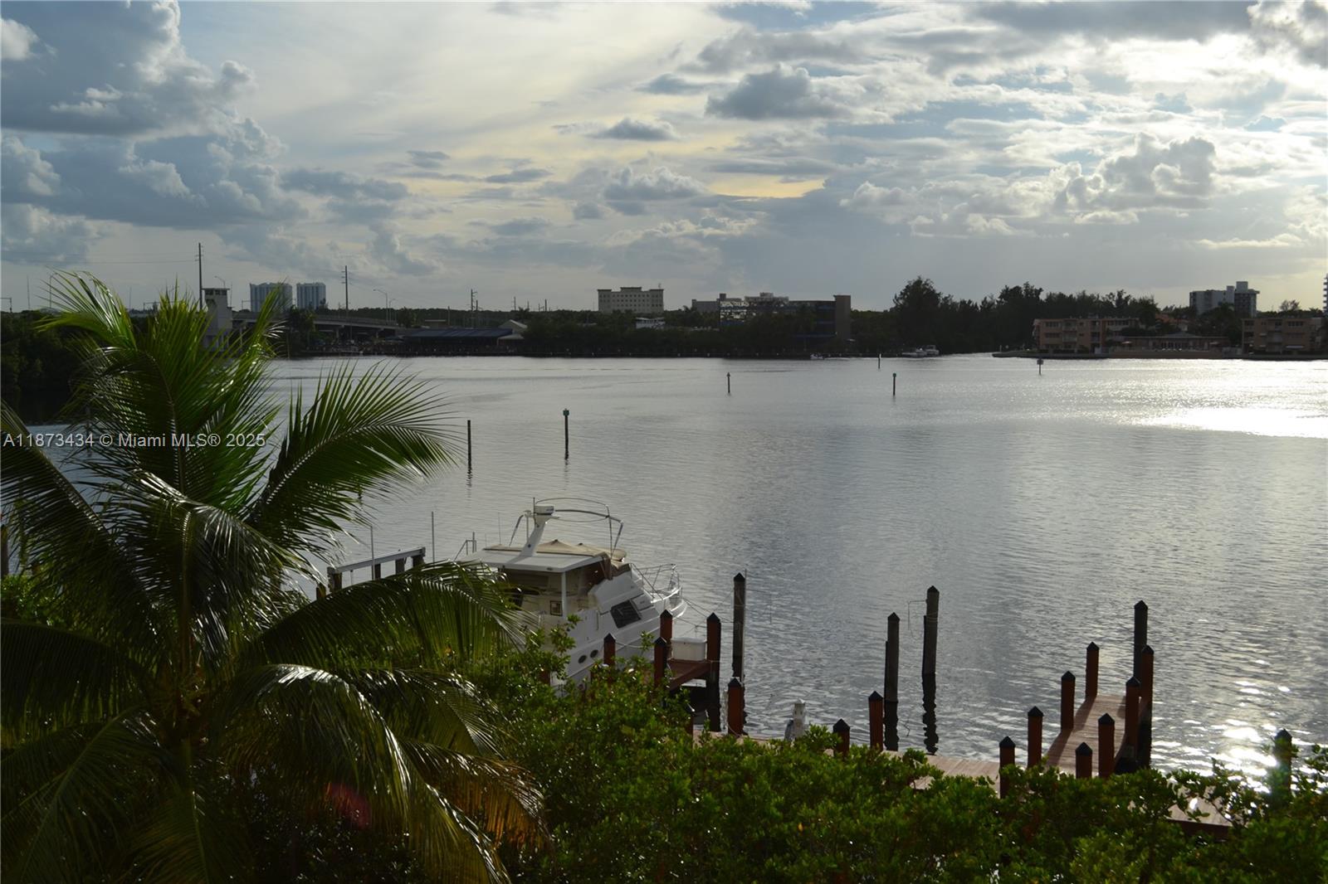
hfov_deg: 46.4
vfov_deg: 31.9
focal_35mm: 42
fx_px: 1549
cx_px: 664
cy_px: 442
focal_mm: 28
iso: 100
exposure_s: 1/320
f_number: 9
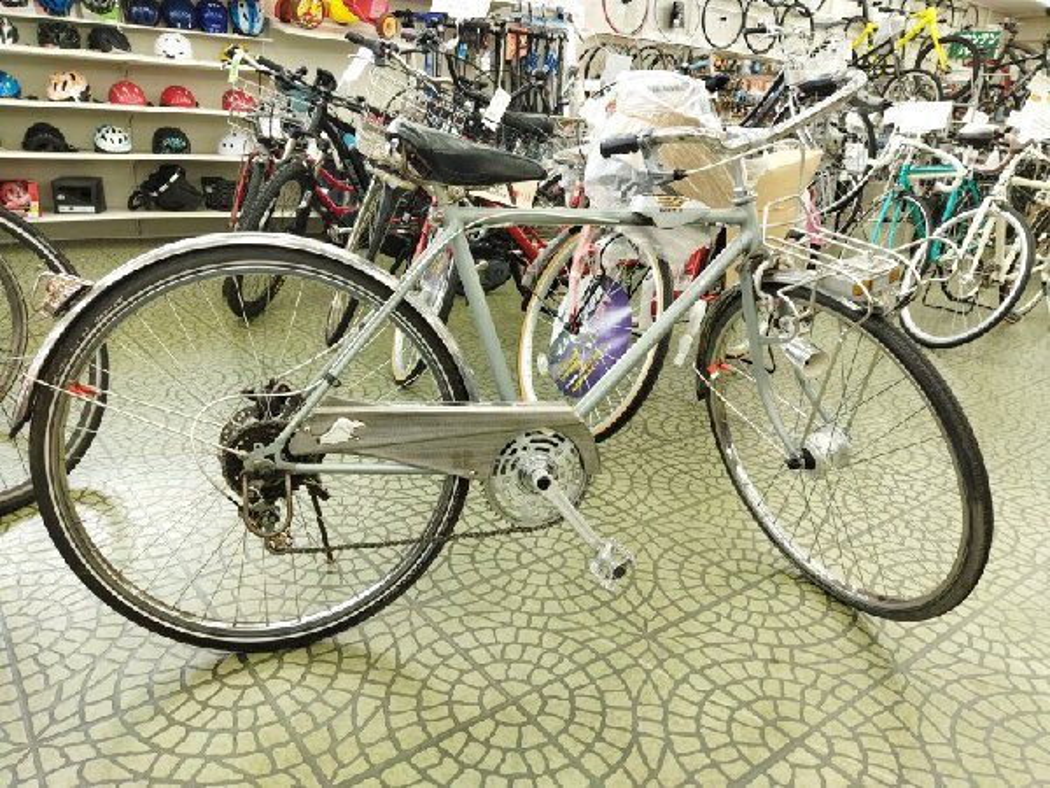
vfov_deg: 51.4
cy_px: 394
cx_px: 525
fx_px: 819
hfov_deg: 65.3
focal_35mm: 27
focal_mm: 4.71
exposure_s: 1/60
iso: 119
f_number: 1.79
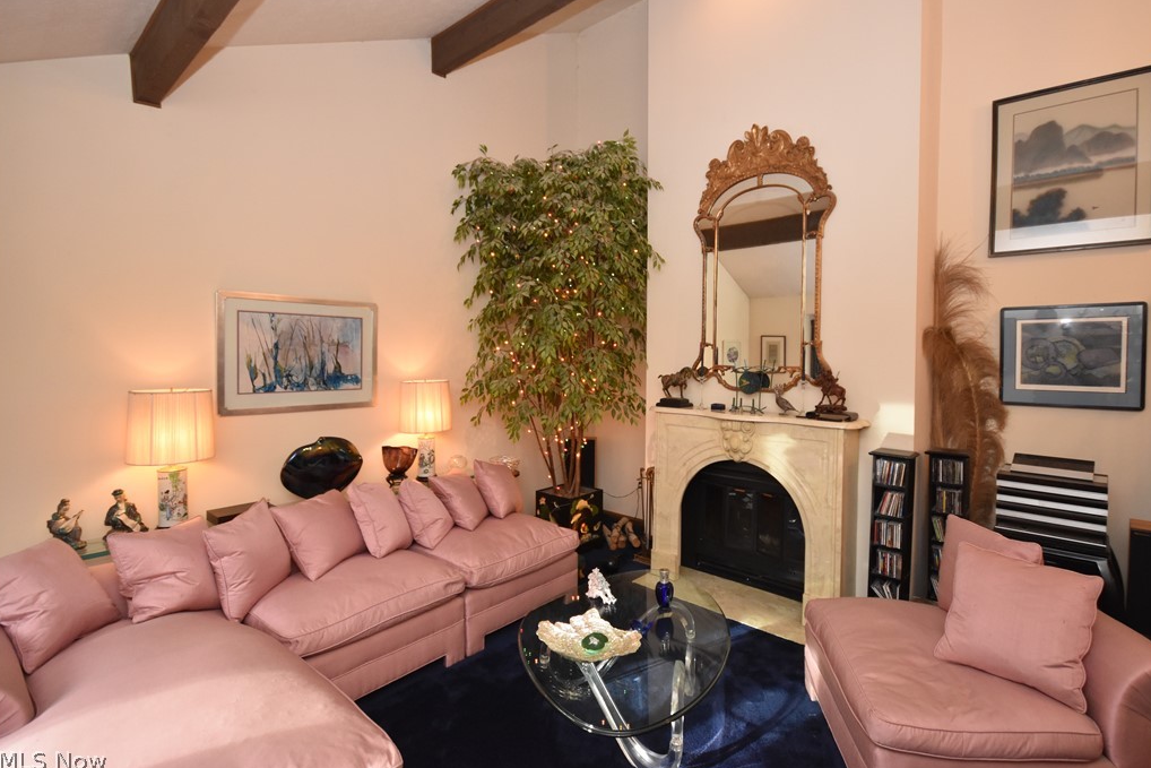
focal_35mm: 16
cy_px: 369
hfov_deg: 96.6
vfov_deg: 73.7
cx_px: 605
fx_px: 512
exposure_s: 1/125
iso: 1600
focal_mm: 10
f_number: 4
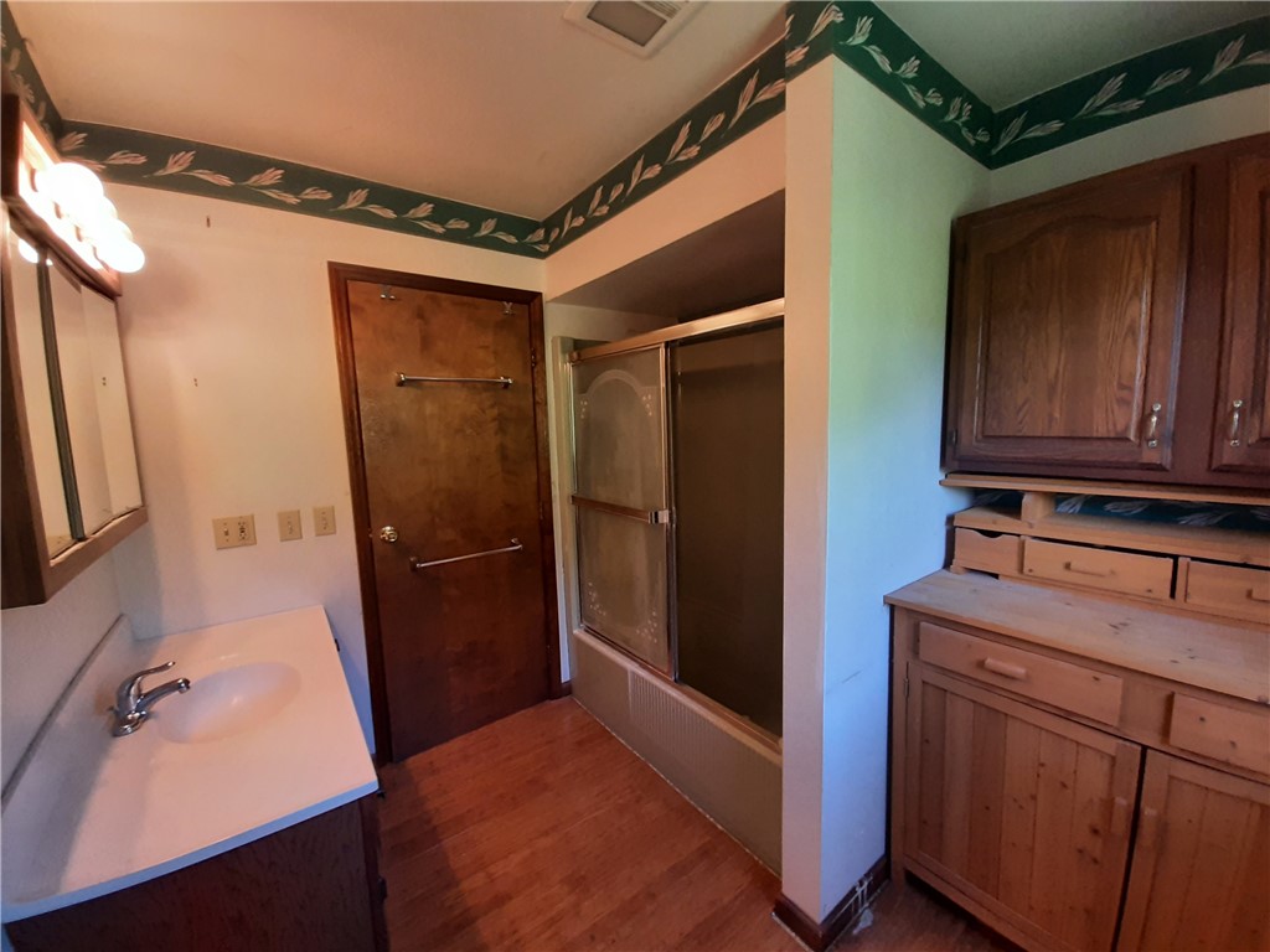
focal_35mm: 13
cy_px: 476
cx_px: 635
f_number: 2.2
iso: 125
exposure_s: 1/40
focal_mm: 1.42
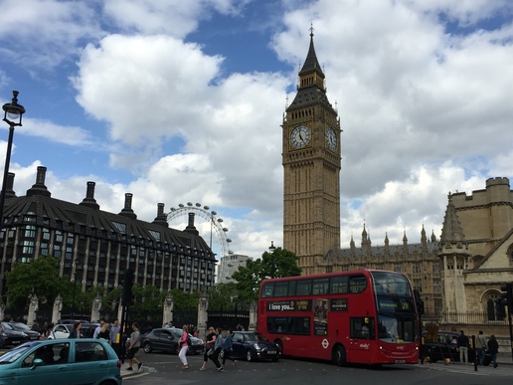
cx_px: 257
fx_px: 534
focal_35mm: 36
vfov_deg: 39.7
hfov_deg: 51.4
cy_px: 200
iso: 32
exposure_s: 1/2083
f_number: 2.2
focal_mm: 4.15
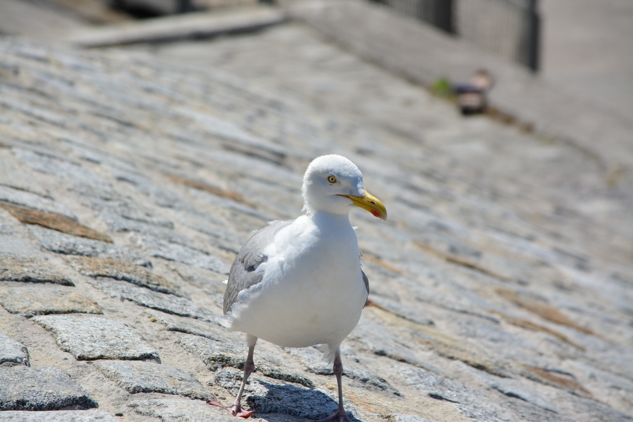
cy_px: 211
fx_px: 3956
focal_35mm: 225
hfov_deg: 9.1
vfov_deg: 6.1
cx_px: 316
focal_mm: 150
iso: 200
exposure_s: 1/1250
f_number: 6.3
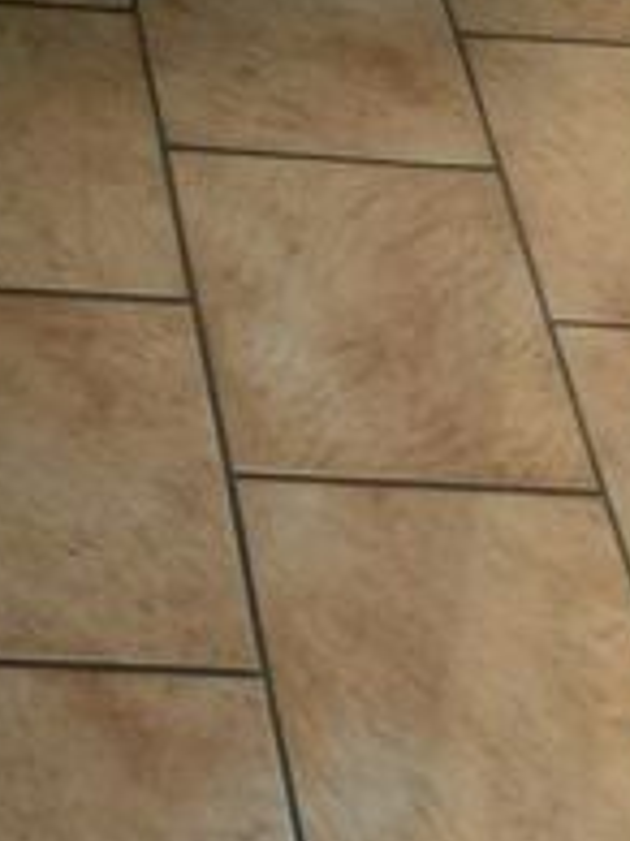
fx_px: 1992
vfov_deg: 22.1
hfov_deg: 16.3
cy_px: -160
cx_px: -345
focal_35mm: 82
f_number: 1.8
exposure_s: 1/50
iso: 200
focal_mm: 4.65
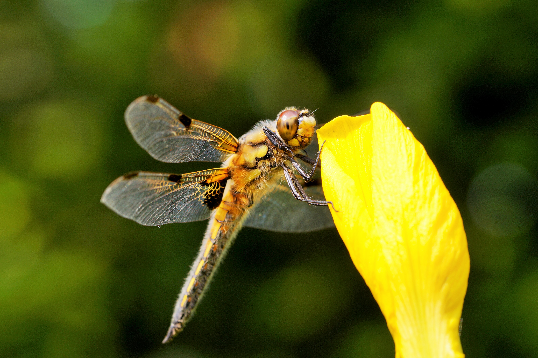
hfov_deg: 15.2
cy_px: 179
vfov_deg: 10.1
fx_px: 2016
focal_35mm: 135
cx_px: 269
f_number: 6.3
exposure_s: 1/125
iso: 100
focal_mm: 90
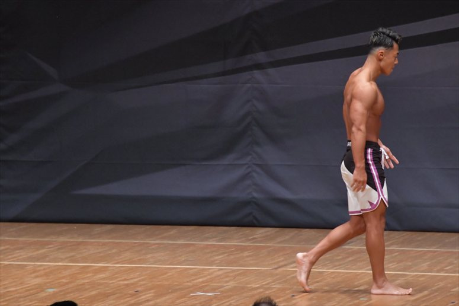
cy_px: 153
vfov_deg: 4.6
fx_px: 3823
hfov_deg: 6.9
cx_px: 230
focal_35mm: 300
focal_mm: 200
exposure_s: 1/400
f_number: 5.6
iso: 6400
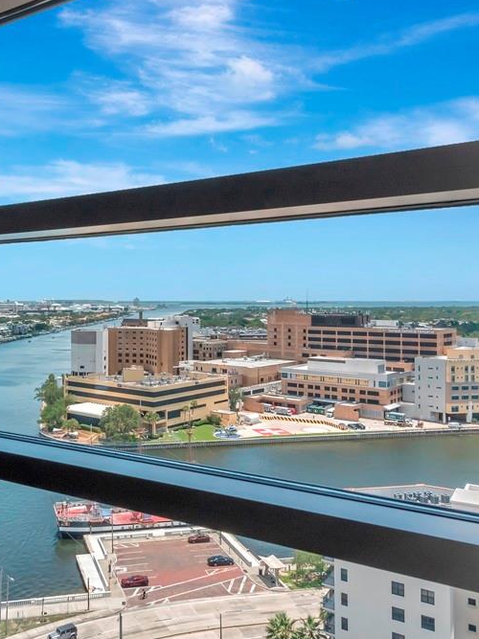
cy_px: 316
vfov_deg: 58.4
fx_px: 572
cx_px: 113
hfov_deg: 43.8
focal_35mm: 31
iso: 1000
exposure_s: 1/1000
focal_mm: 14
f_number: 10
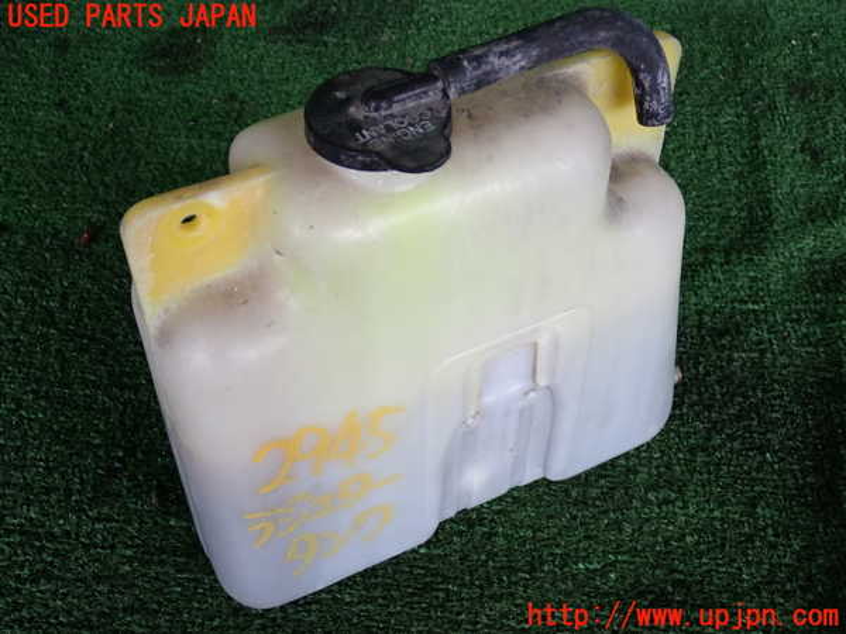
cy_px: 317
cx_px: 423
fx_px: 1075
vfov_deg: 32.9
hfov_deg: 42.9
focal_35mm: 44
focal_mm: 7.84
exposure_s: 1/125
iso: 250
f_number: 2.9
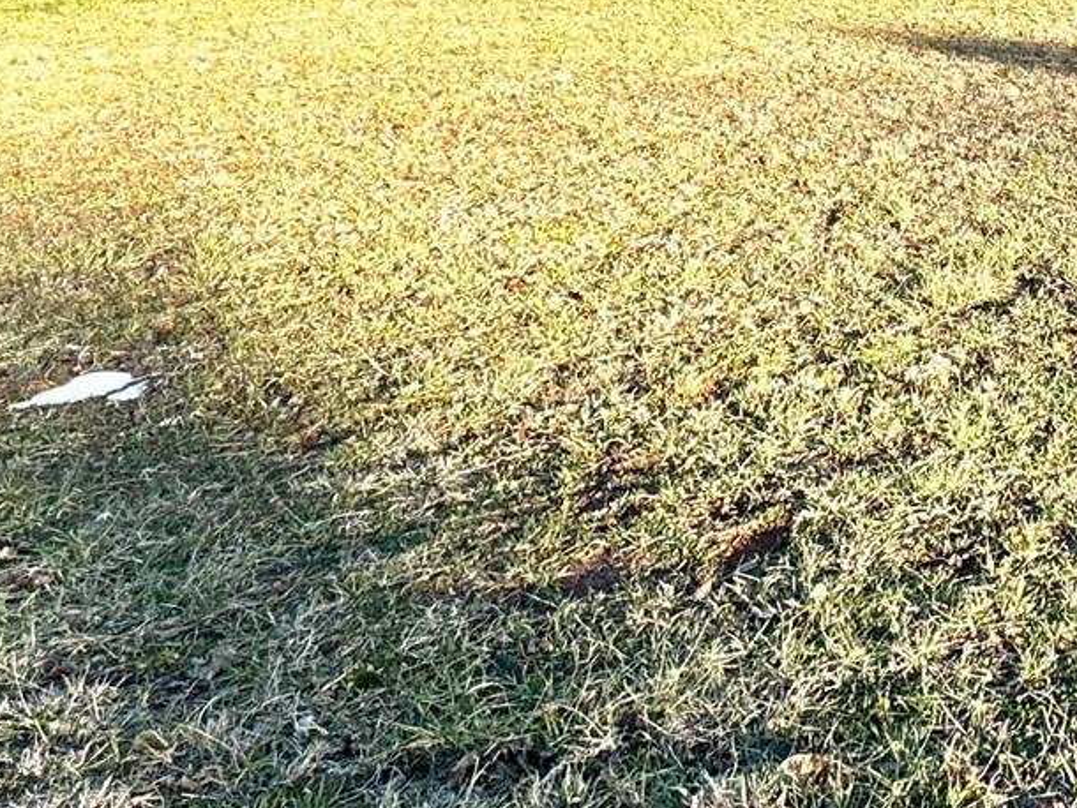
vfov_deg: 27.0
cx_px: 1204
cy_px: -180
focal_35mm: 47
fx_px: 1463
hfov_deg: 34.5
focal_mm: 2.22
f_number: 2.2
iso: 40
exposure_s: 1/993
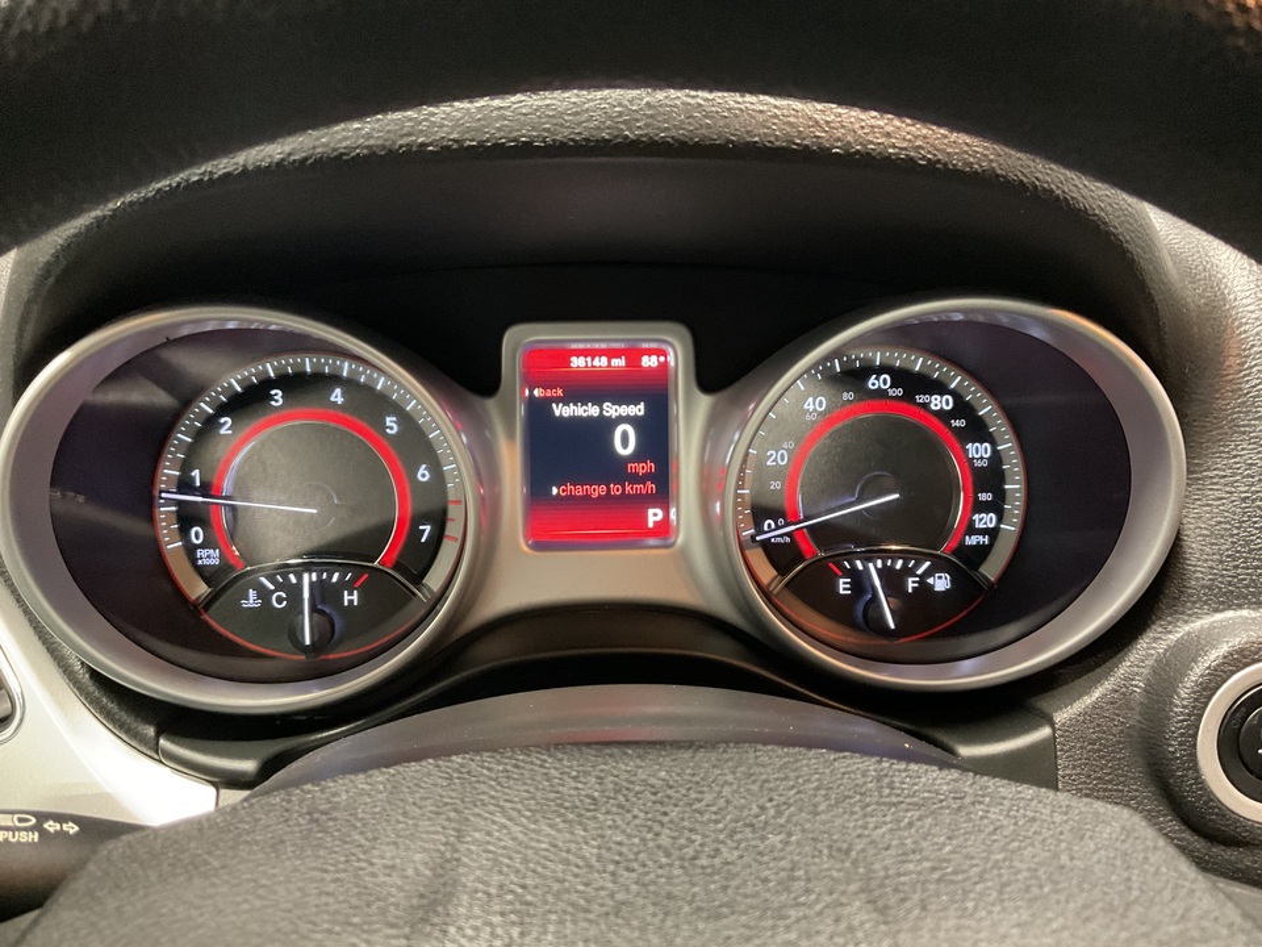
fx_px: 1057
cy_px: 474
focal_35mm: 29
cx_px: 631
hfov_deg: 61.7
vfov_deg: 48.2
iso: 500
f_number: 1.8
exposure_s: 1/30
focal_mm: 3
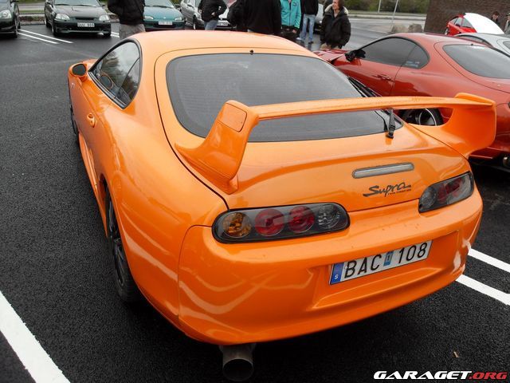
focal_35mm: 28
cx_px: 255
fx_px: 413
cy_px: 192
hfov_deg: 63.4
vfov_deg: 49.7
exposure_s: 1/350
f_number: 2.8
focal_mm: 6
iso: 80
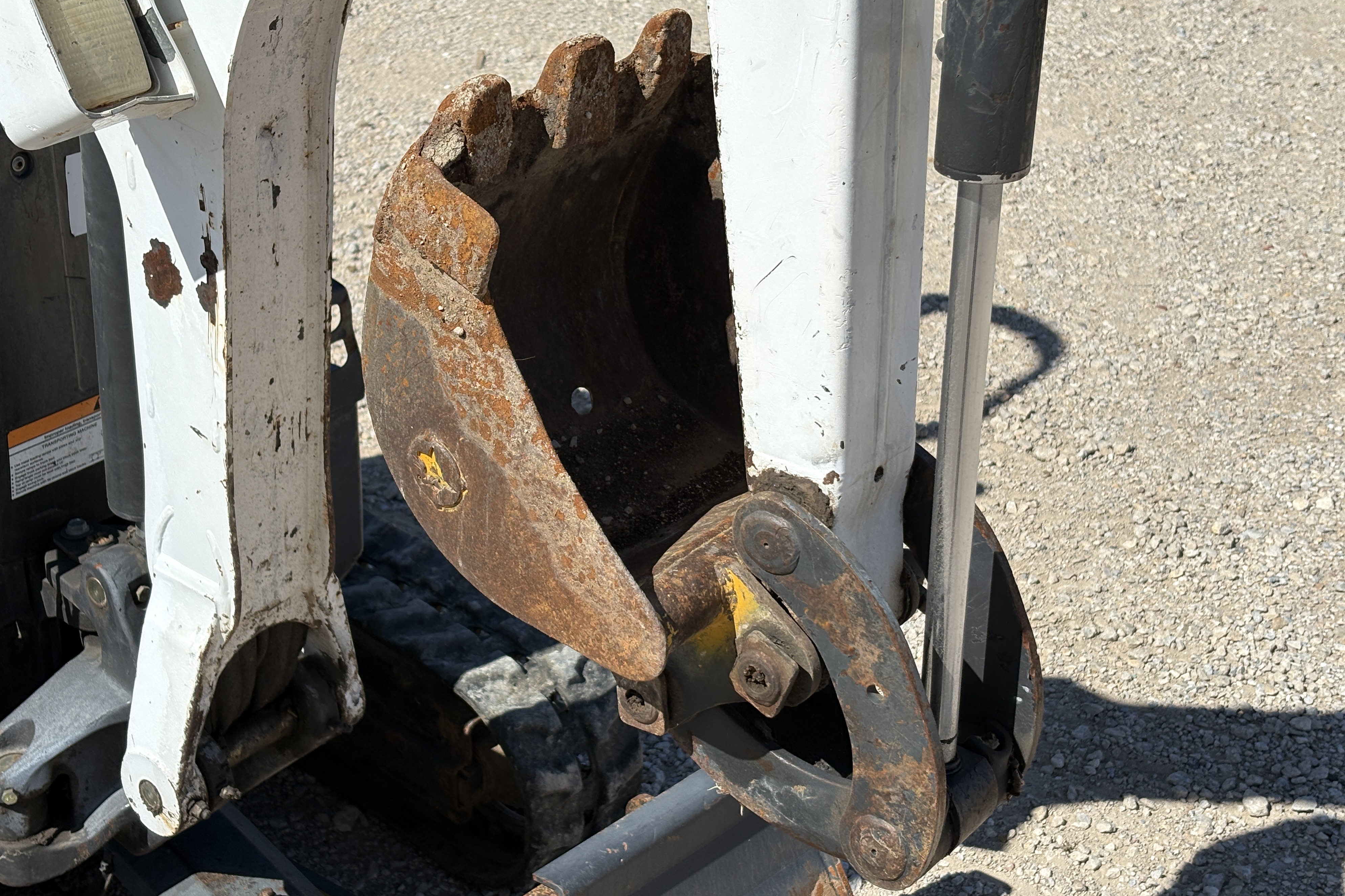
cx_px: 661
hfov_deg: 36.2
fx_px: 2055
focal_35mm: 55
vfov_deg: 24.6
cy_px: 405
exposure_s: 1/4630
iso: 32
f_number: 1.6
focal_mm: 5.96
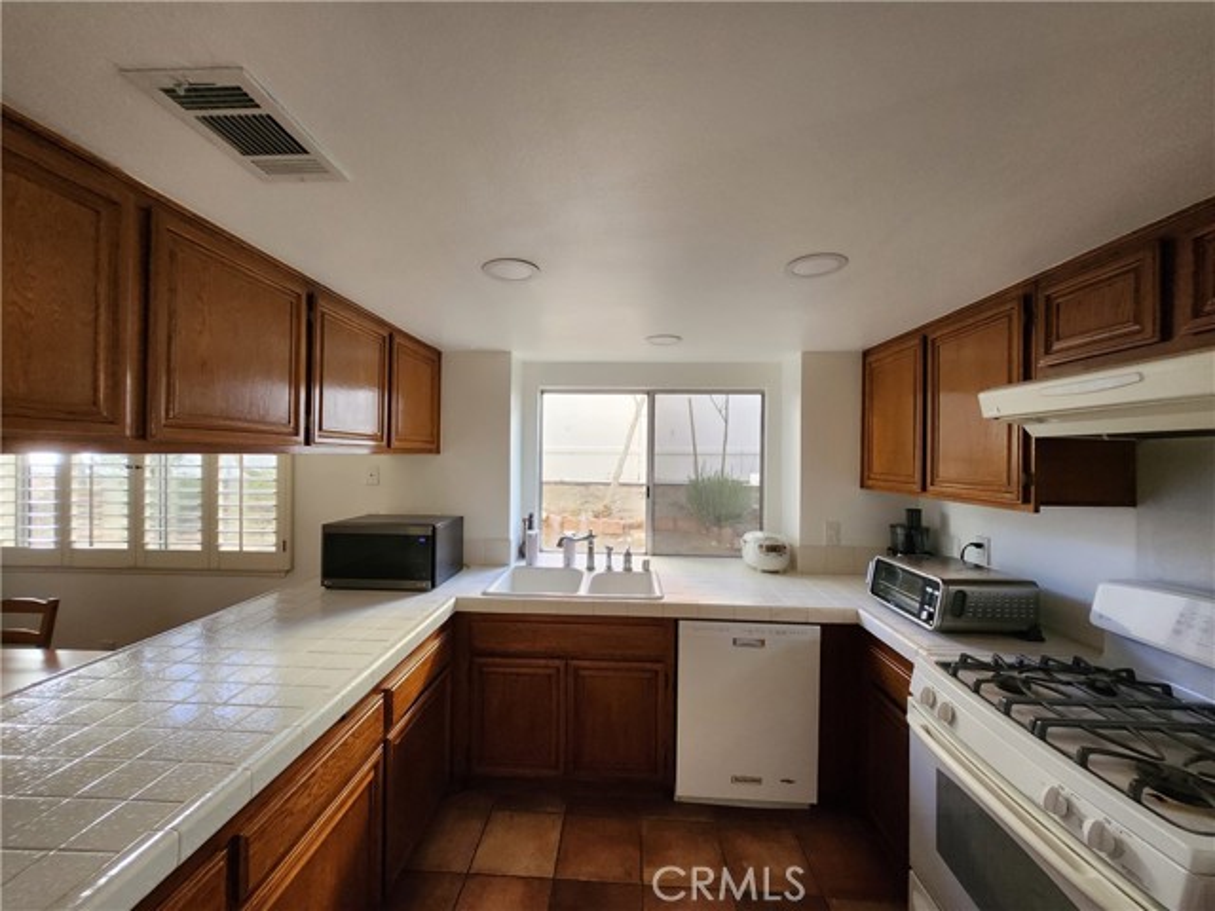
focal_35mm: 13
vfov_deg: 89.9
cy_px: 456
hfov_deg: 106.2
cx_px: 608
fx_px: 456
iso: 320
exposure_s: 1/60
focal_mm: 1.74
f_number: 2.2
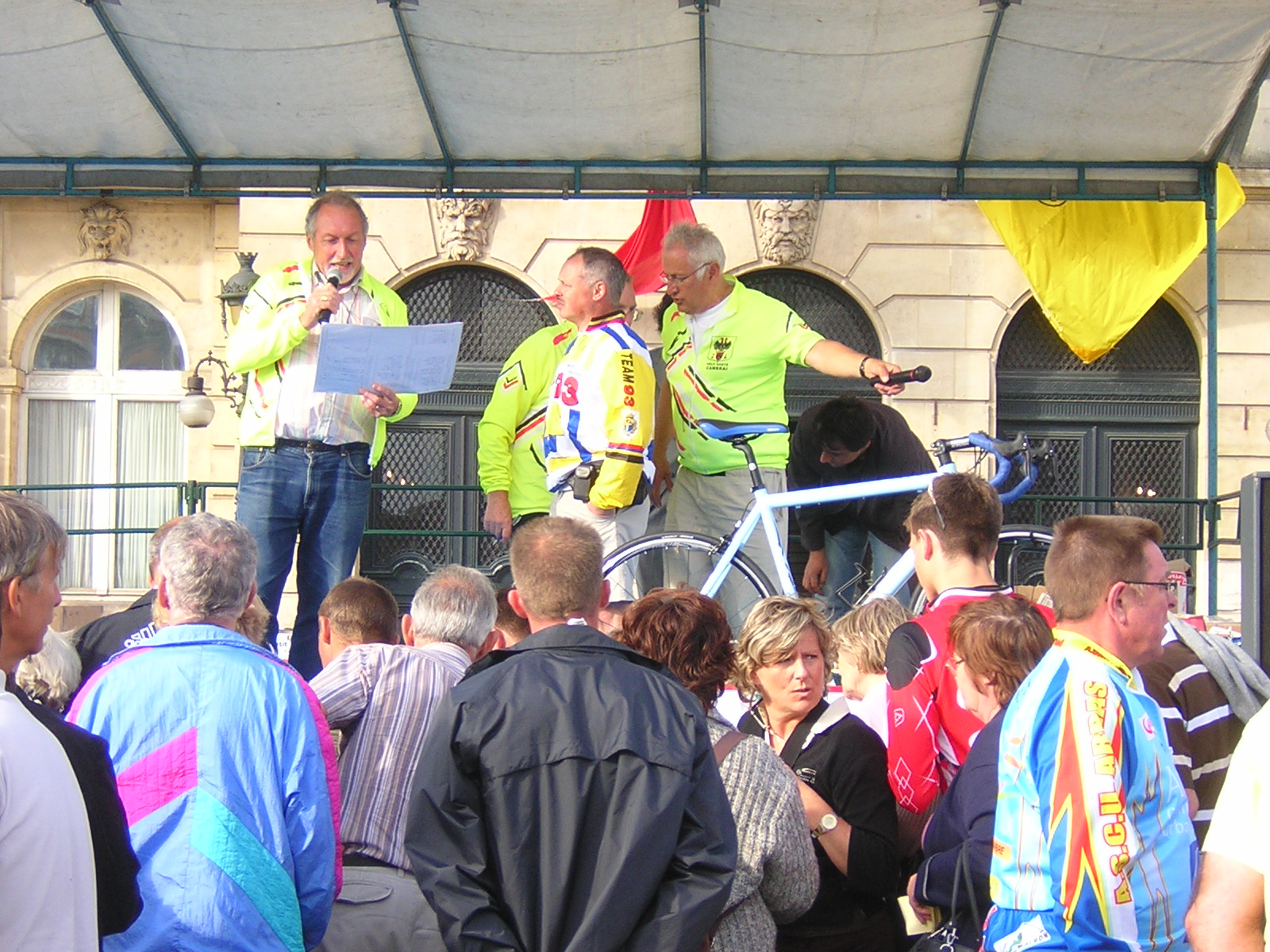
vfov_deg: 17.4
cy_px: 476
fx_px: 3119
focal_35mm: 85
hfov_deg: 23.0
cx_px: 635
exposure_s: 1/162
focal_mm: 11.1
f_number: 4.1
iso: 141
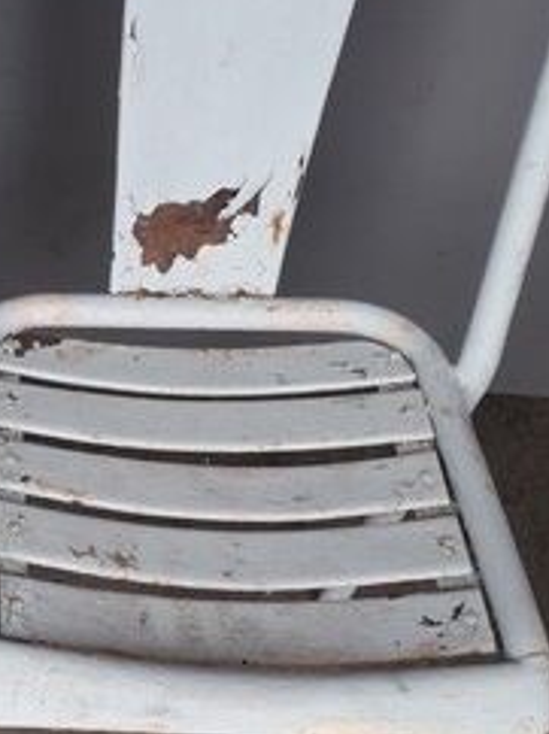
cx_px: -94
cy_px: 482
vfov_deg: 28.8
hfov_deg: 20.6
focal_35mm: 67
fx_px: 1419
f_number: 1.9
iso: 40
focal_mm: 3.6
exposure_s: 1/211
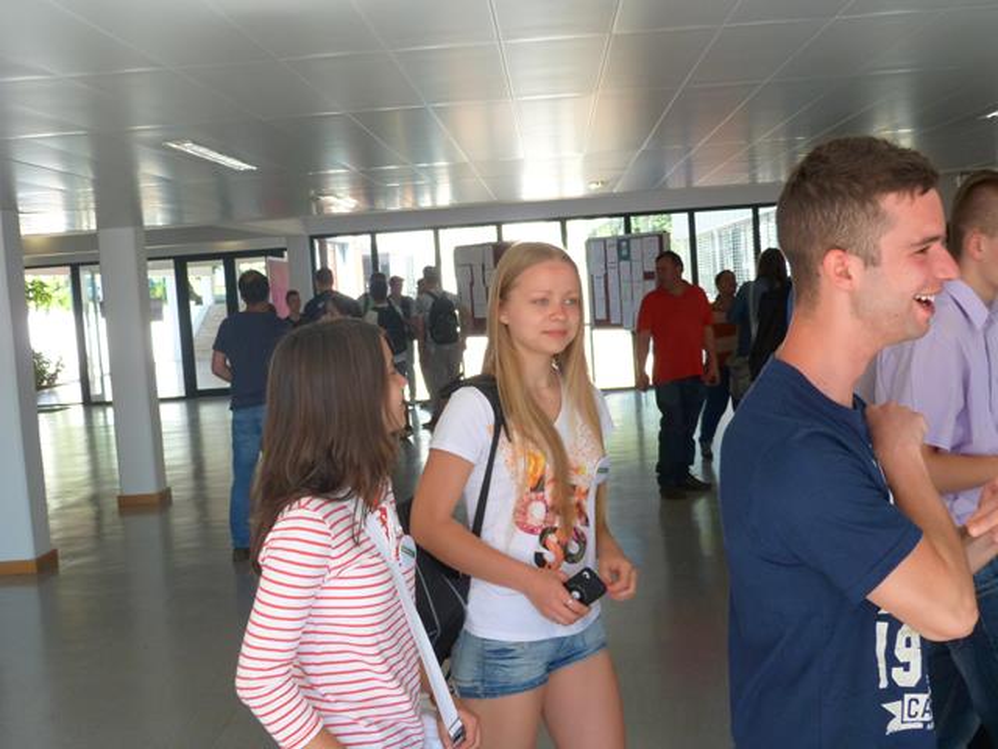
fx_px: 1240
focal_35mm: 43
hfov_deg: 43.9
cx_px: 499
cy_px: 374
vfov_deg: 33.6
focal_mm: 7.6
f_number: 3.2
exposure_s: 1/250
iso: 250
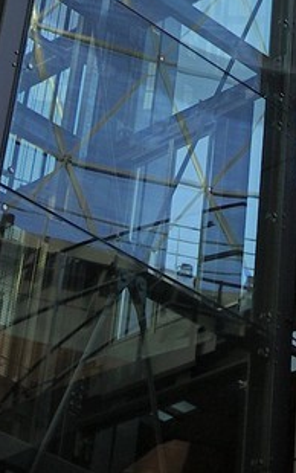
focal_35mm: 126
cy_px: -342
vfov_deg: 14.8
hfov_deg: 10.2
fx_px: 1625
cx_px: 357
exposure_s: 1/60
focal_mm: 24
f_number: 7.1
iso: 200
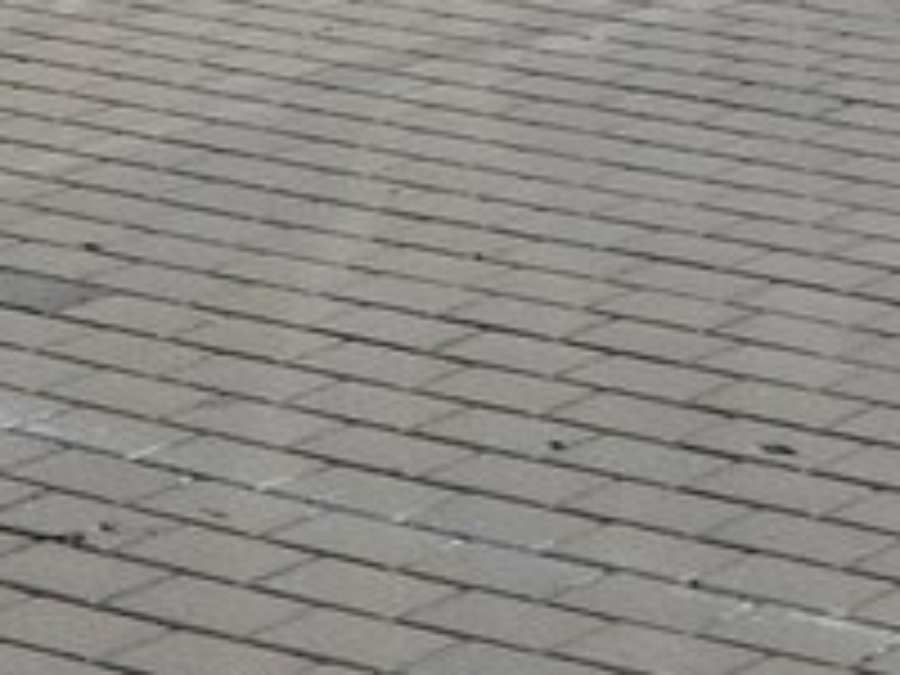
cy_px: -1271
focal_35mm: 204
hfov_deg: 9.0
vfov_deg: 6.7
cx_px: -994
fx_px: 5304
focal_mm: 6.1
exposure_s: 1/800
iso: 125
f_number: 6.7
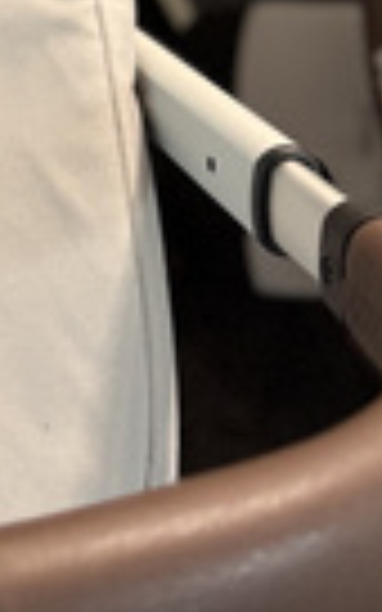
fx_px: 1399
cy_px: -148
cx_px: -85
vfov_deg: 22.4
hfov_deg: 15.0
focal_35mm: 84
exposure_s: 1/50
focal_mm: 6.76
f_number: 1.78
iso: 640
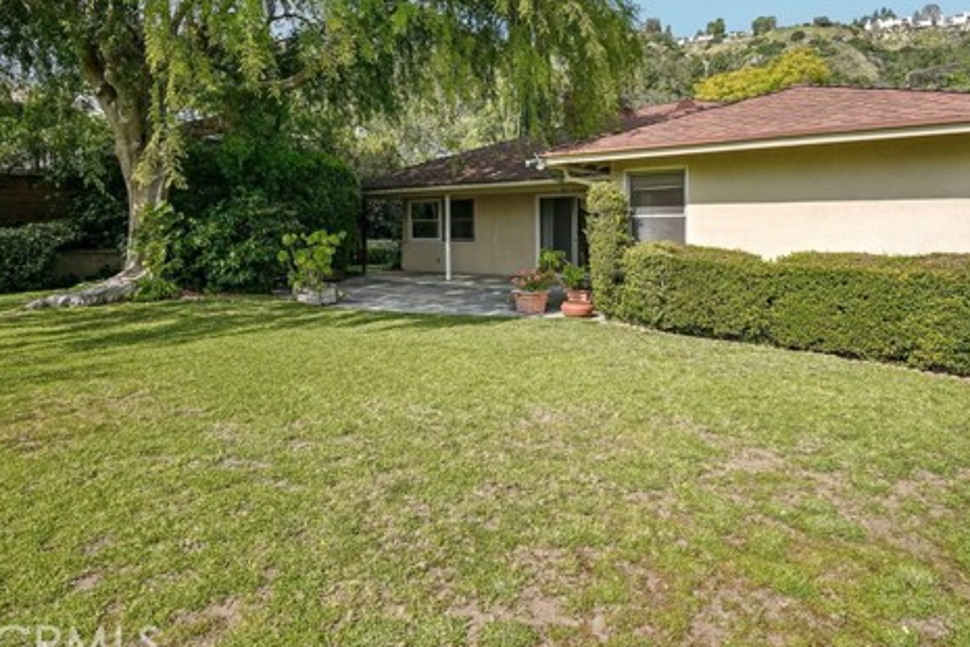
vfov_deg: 56.3
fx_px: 593
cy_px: 230
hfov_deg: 78.6
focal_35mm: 22
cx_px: 474
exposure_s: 1/400
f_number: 8
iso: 400
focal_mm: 16
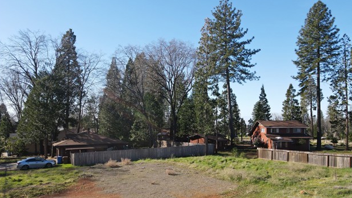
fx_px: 252
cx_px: 174
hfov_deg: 69.8
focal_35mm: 27
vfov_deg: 42.6
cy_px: 123
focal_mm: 4.5
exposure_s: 1/350
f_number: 2.8
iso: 110
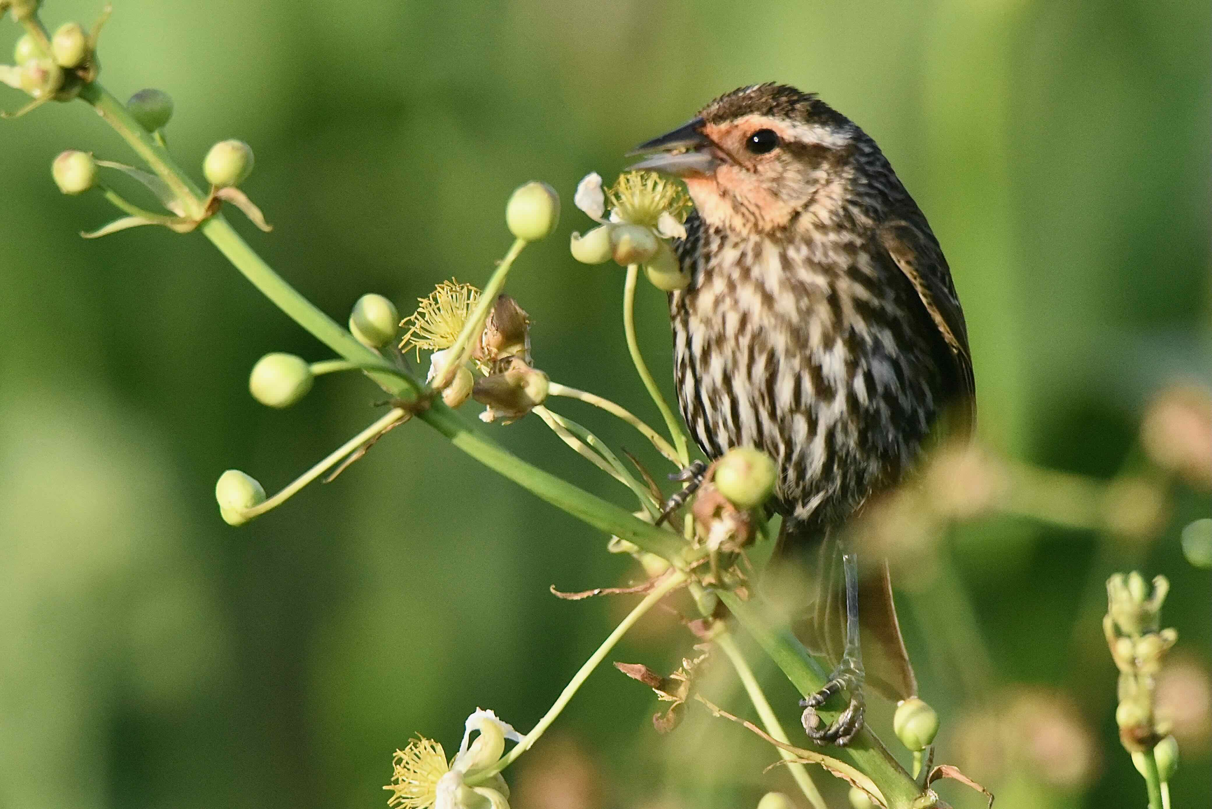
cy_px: 404
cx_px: 606
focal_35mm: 600
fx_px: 20206
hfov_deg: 3.4
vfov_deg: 2.3
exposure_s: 1/4000
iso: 6400
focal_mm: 600
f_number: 9
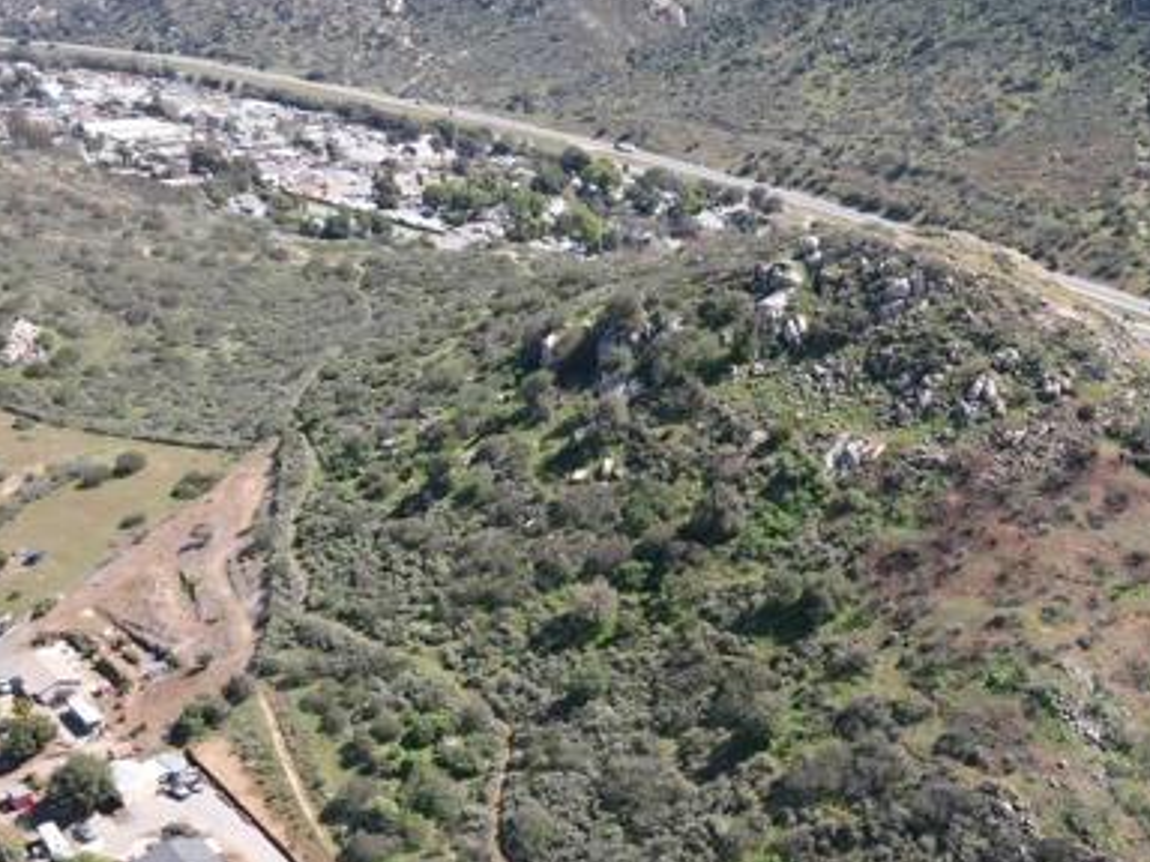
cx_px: 659
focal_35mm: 40
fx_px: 1329
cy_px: 646
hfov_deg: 46.7
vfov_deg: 35.2
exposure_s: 1/240
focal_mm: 4.5
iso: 100
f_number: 2.8
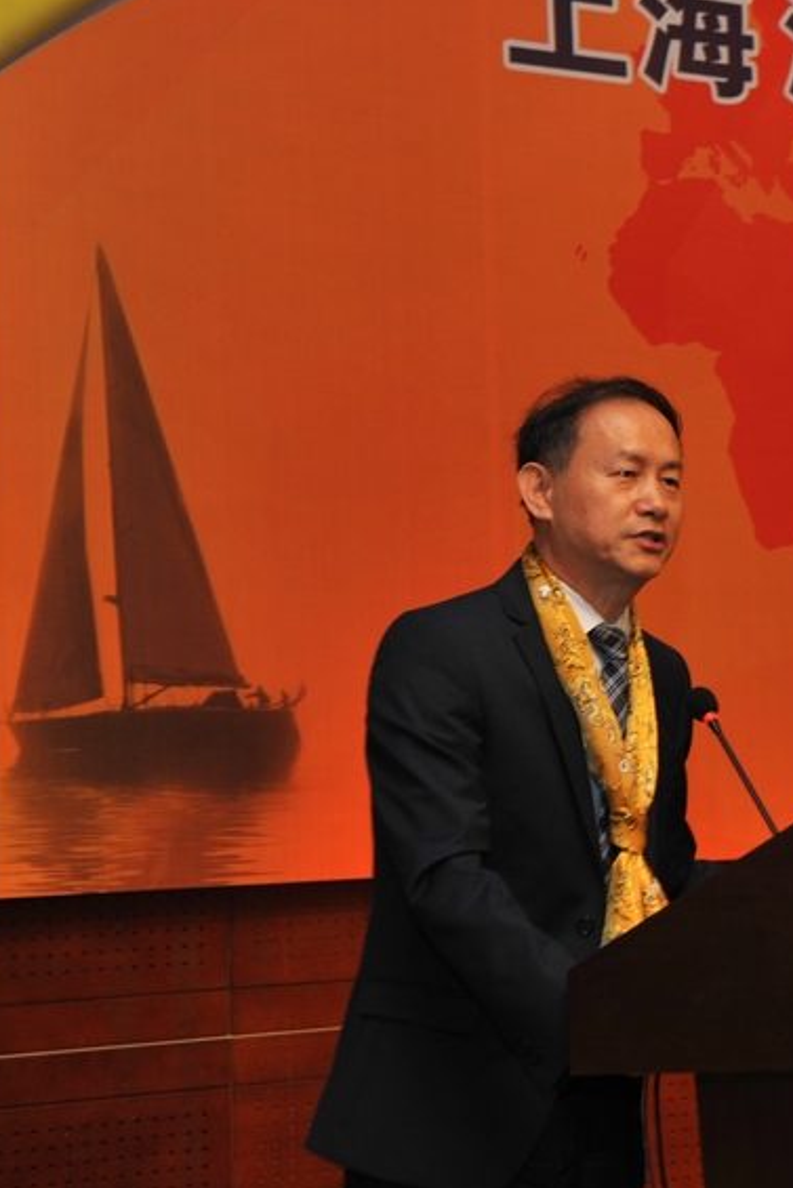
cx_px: 865
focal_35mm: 92
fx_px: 3038
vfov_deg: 22.1
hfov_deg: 14.5
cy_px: 555
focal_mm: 52
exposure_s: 1/60
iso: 800
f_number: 5.6
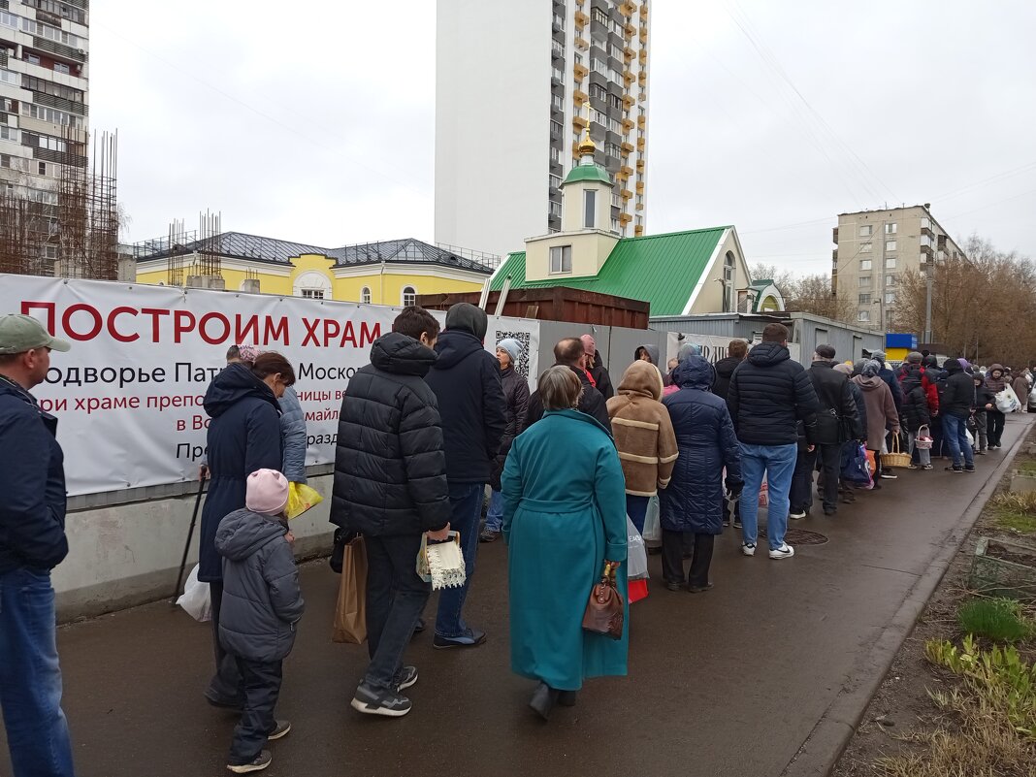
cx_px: 518
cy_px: 388
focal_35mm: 24
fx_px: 718
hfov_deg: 71.6
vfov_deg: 56.8
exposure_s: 1/100
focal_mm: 5.24
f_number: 1.7
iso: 51
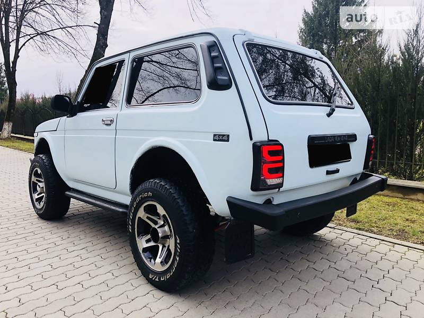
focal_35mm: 28
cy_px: 159
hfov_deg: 63.4
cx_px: 212
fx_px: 343
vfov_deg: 49.7
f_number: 1.8
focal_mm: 4
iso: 20
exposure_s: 1/607
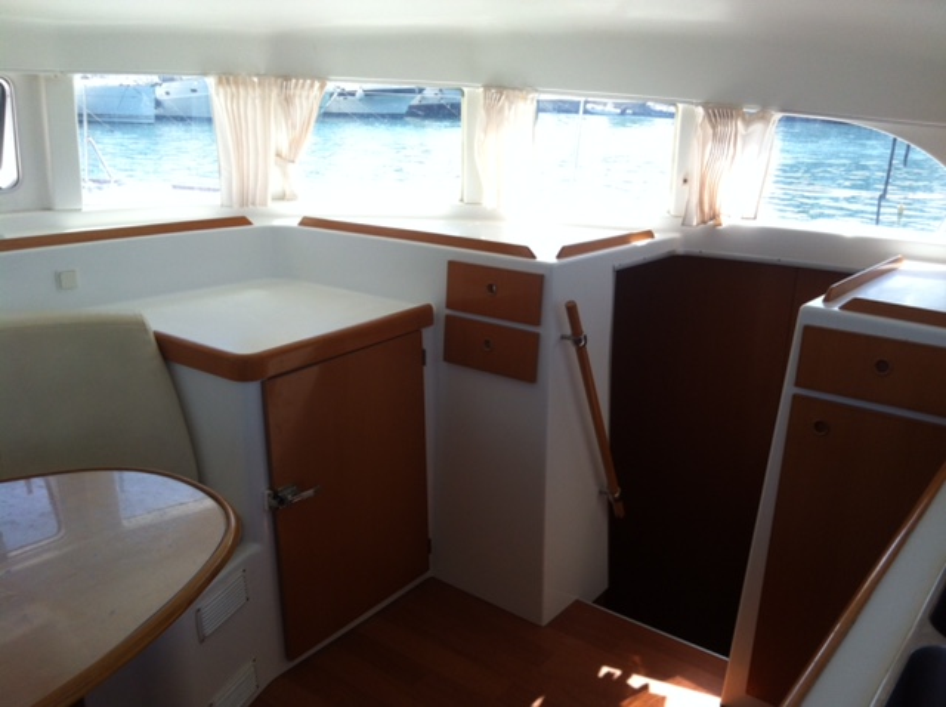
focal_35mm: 35
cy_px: 354
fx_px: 955
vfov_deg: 40.6
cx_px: 473
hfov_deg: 52.7
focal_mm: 3.85
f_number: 2.8
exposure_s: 1/287
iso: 80
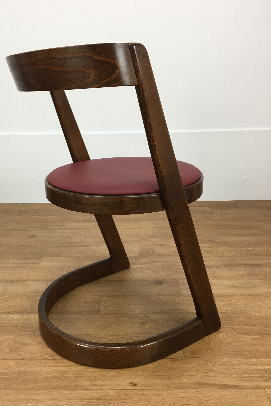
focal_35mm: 31
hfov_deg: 42.2
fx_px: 350
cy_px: 206
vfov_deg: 60.3
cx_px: 114
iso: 50
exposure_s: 1/33
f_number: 2.2
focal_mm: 4.15
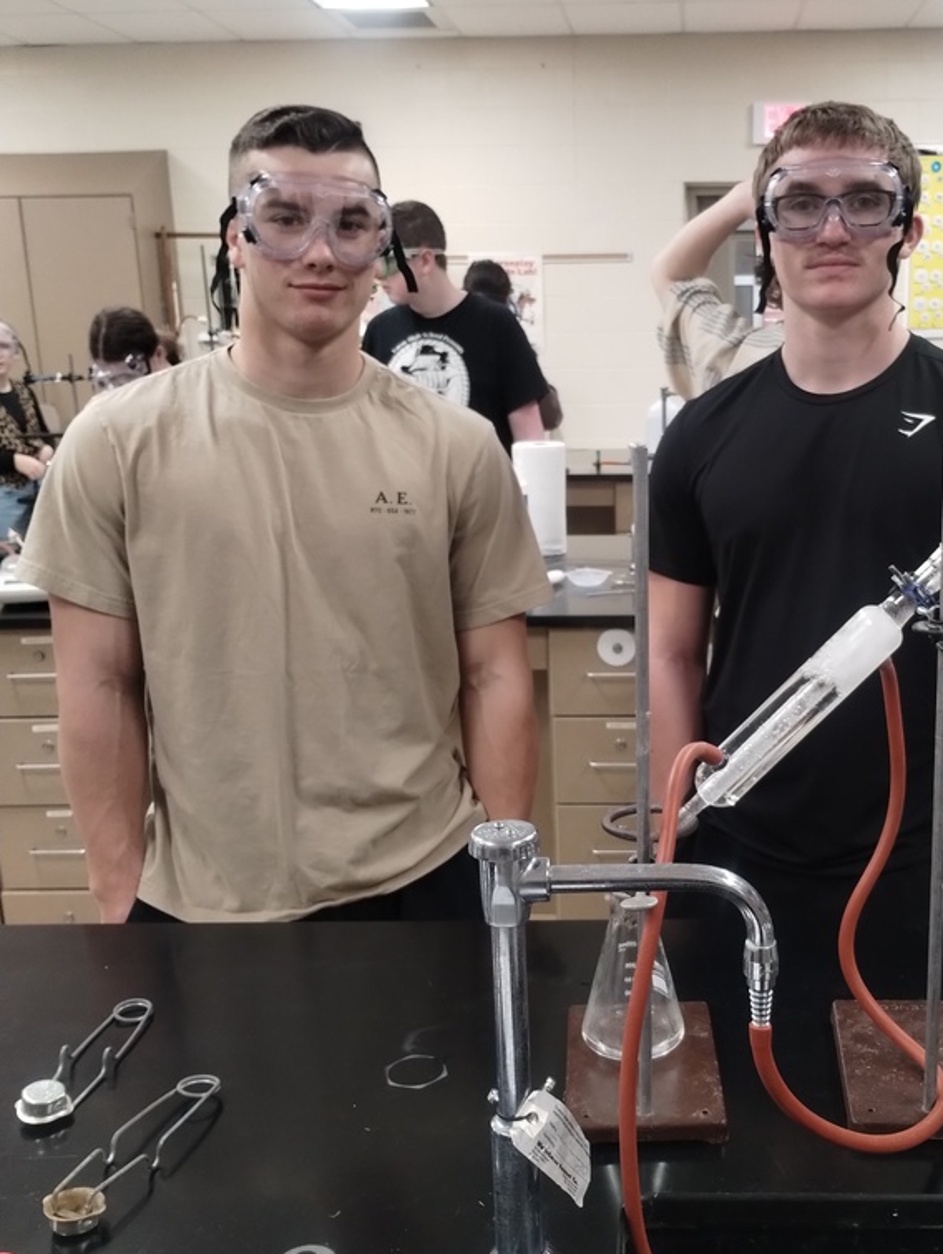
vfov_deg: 48.9
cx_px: 635
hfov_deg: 37.4
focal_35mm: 38
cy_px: 684
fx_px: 1378
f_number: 1.8
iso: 800
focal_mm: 4.27
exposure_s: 1/30
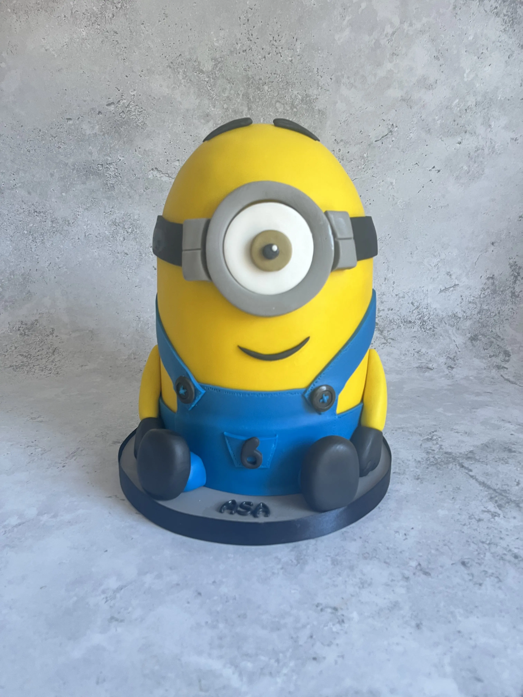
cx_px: 262
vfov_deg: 67.3
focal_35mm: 26
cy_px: 348
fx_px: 524
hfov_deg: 53.1
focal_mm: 5.1
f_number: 1.6
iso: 200
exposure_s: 1/60
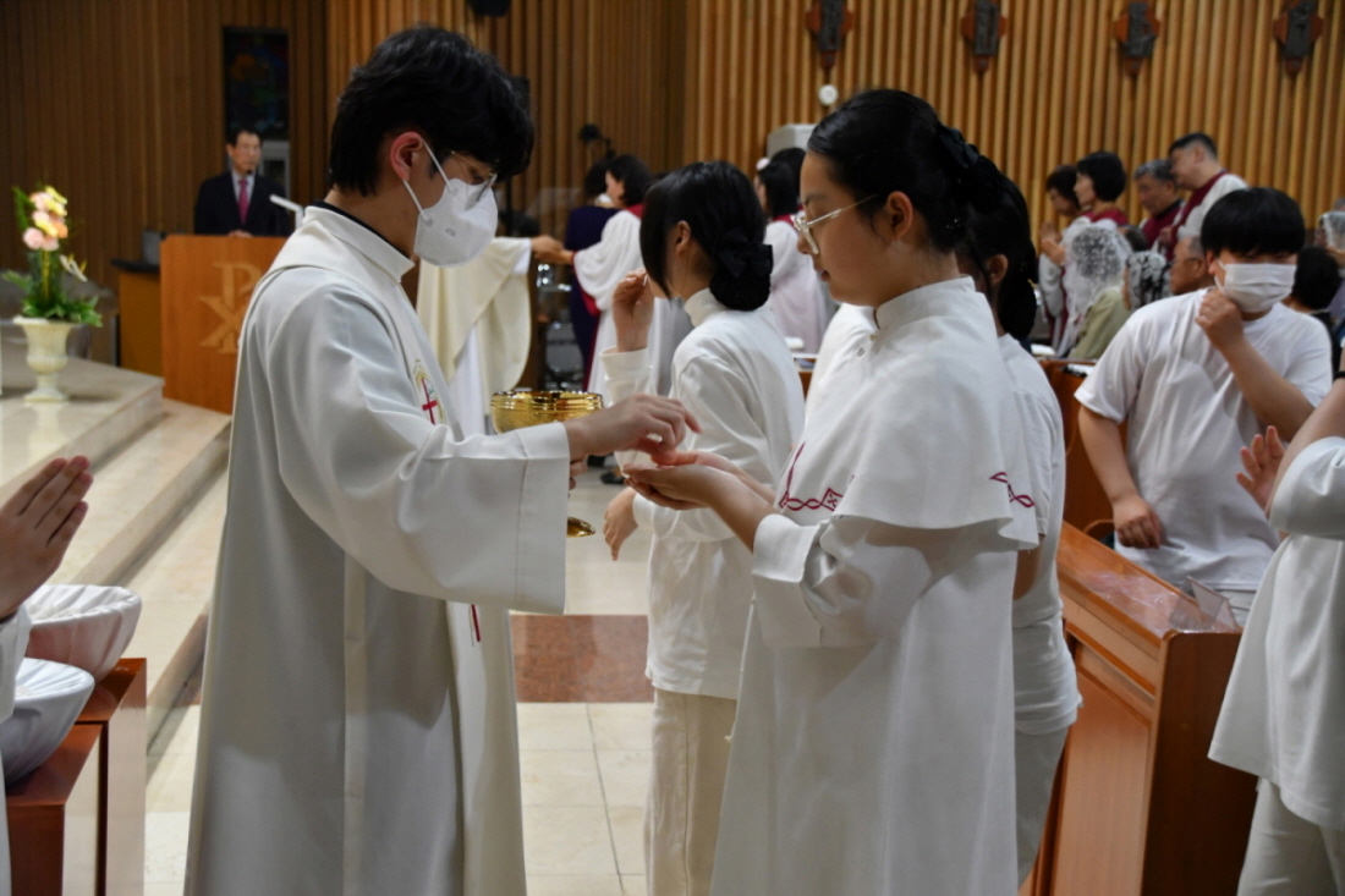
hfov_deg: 29.2
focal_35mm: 69
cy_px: 448
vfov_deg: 19.7
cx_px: 672
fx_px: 2577
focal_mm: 46
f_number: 4.8
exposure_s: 1/125
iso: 1800
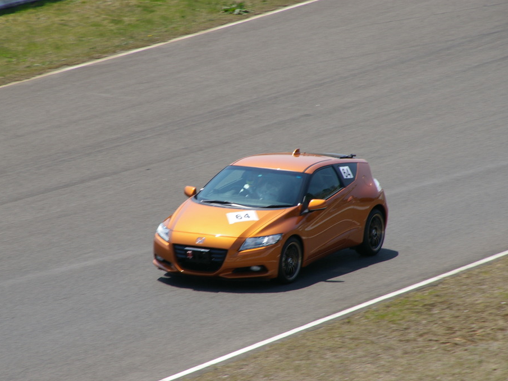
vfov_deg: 3.6
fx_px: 5985
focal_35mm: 408
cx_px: 240
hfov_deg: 4.9
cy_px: 190
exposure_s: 1/125
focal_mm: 250
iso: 200
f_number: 16
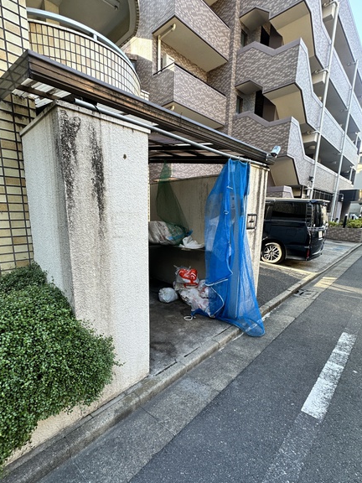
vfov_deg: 90.8
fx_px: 237
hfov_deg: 74.4
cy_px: 265
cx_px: 156
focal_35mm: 17
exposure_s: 1/99
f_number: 2.2
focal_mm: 2.22
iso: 50
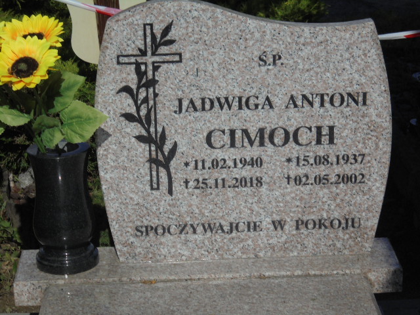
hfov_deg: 18.4
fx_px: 1298
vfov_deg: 13.8
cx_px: 210
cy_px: 158
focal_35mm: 107
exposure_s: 1/200
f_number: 16.3
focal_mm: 19.2
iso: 100
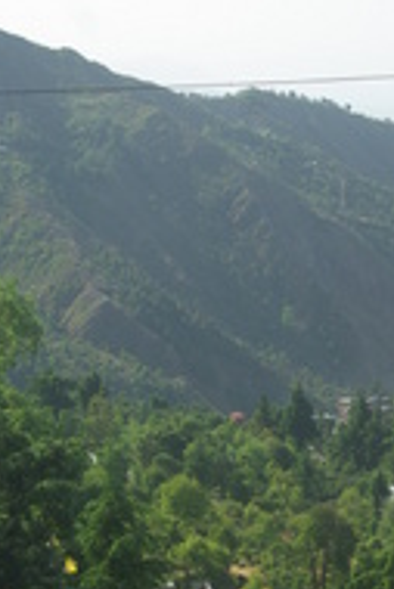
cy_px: 512
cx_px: 347
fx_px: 2360
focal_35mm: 144
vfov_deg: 14.1
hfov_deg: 9.5
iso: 100
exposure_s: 1/90
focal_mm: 38
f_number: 5.6
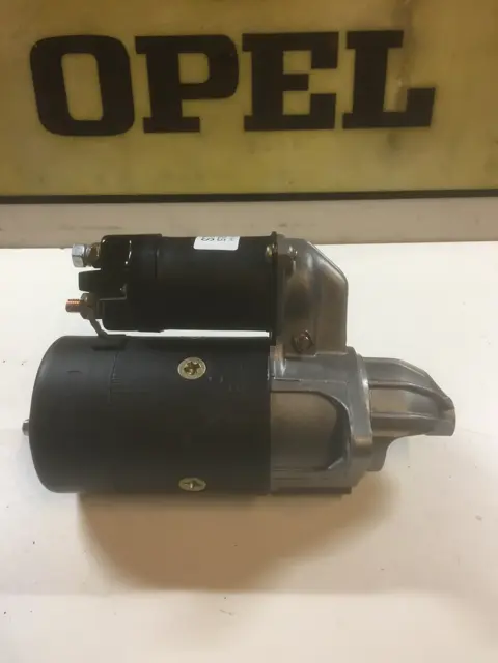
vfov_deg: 61.7
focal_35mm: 29
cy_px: 332
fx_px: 556
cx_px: 249
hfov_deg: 48.2
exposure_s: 1/33
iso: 125
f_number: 2.2
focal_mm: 4.15
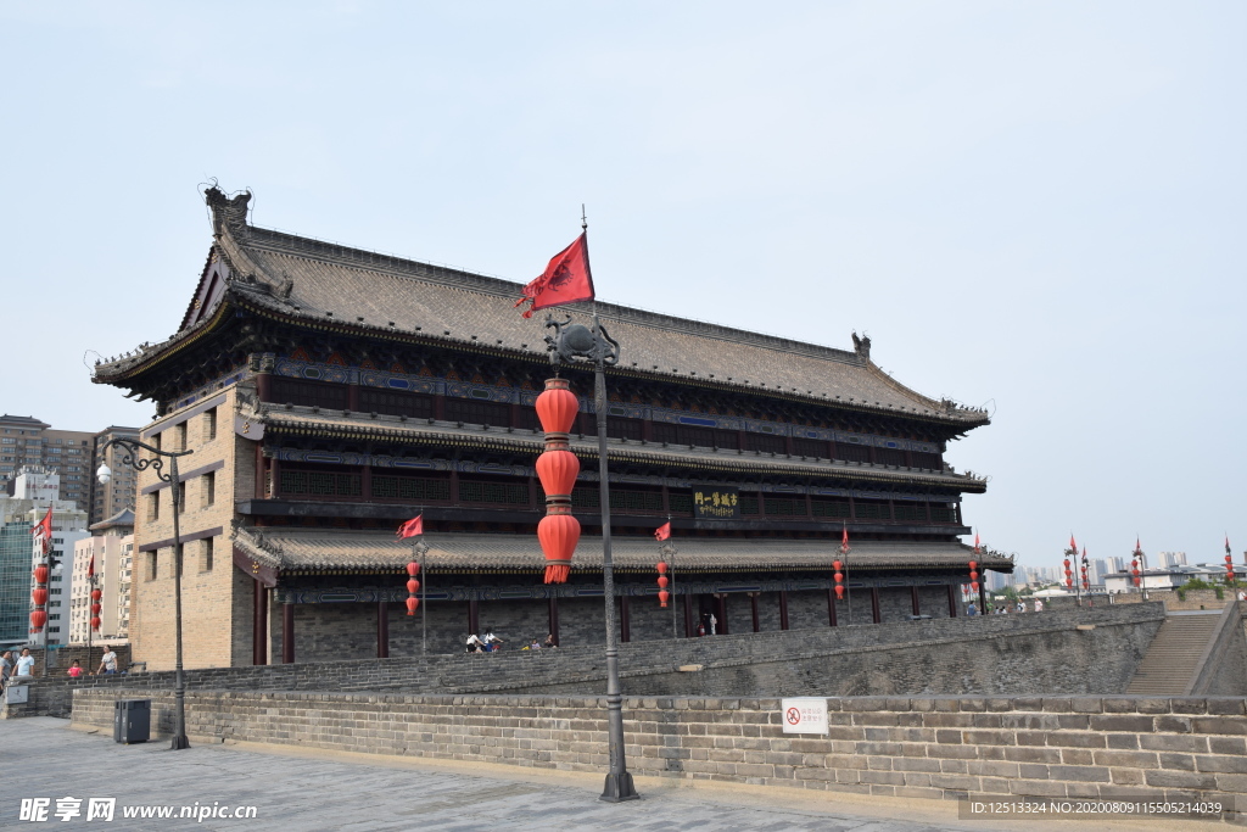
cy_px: 416
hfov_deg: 61.9
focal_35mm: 30
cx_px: 624
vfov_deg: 43.6
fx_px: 1039
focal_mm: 20
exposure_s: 1/250
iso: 200
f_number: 8
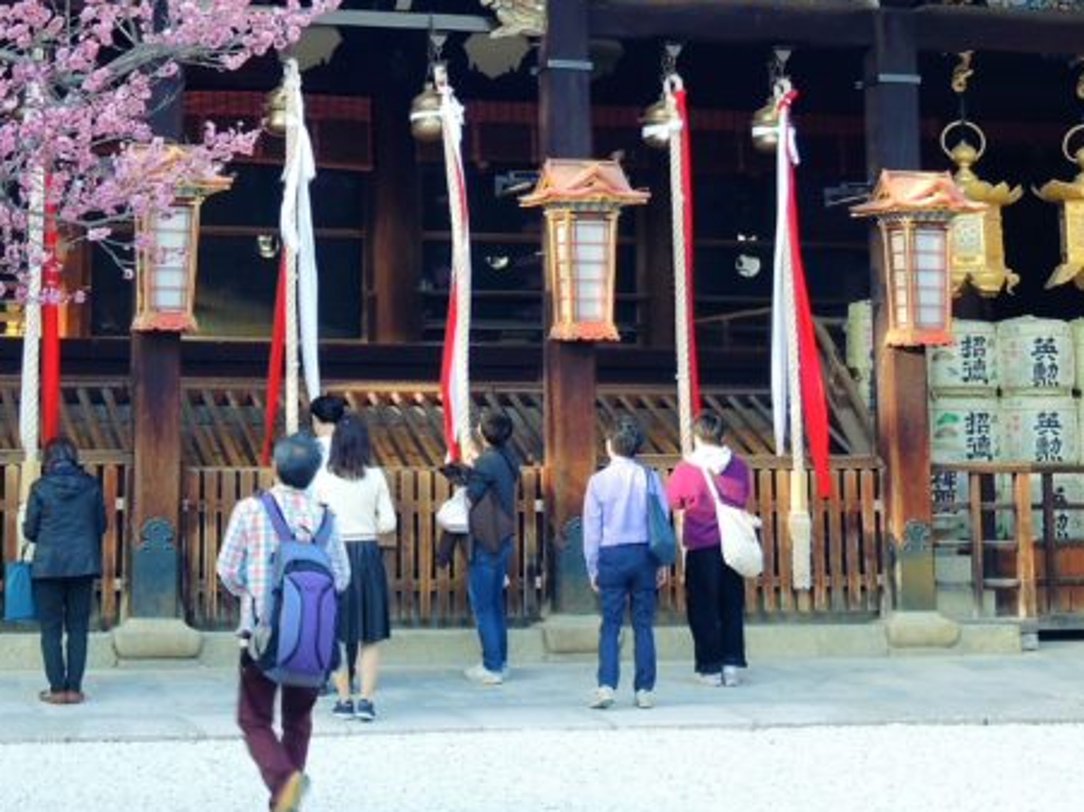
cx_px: 214
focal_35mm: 75
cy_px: -24
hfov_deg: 25.5
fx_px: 2348
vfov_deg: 19.0
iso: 125
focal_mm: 7
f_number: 2
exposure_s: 1/30
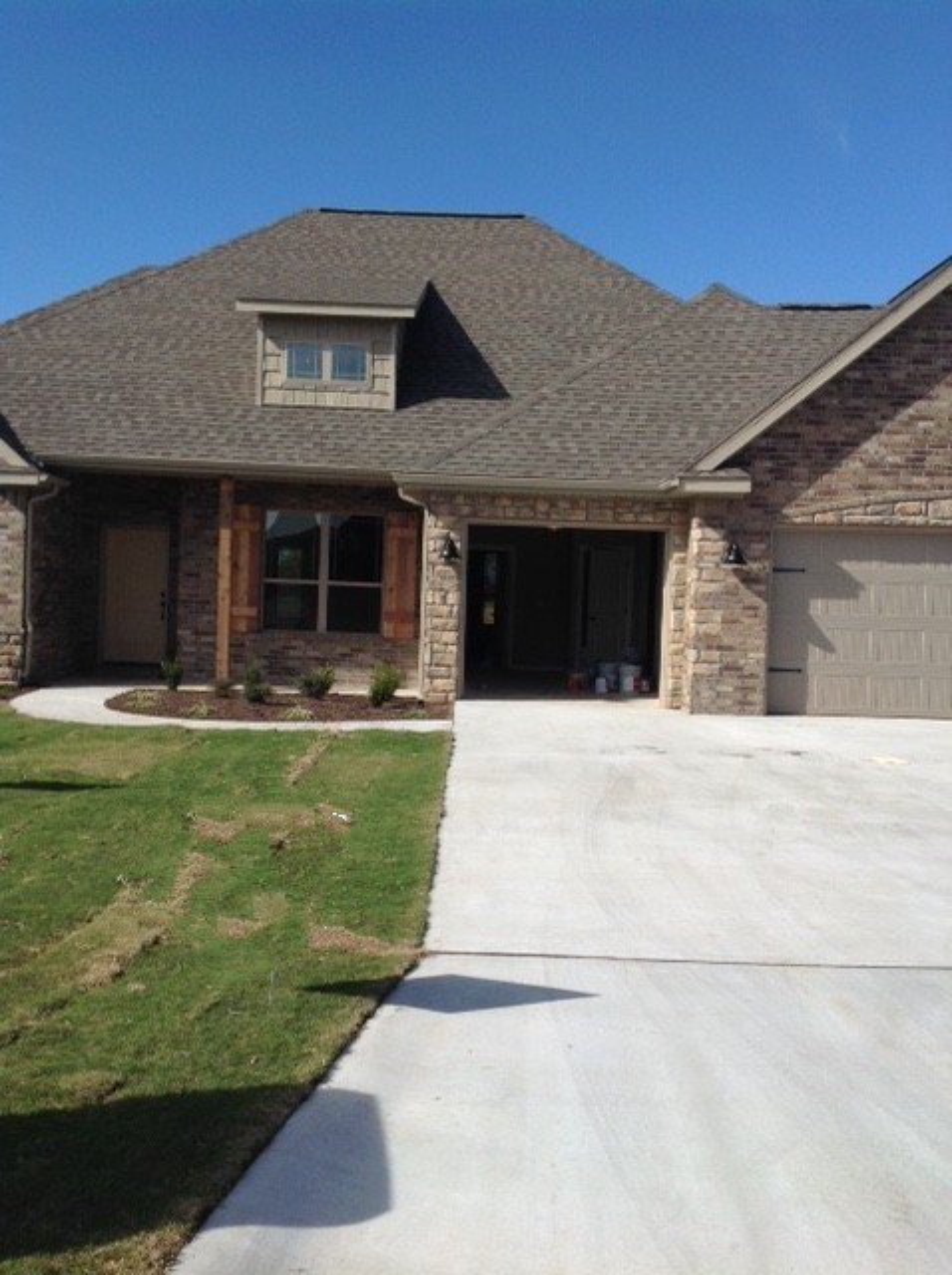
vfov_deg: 52.7
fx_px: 1287
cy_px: 638
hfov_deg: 40.6
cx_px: 476
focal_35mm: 35
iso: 50
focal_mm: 4.28
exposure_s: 1/2326
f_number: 2.4
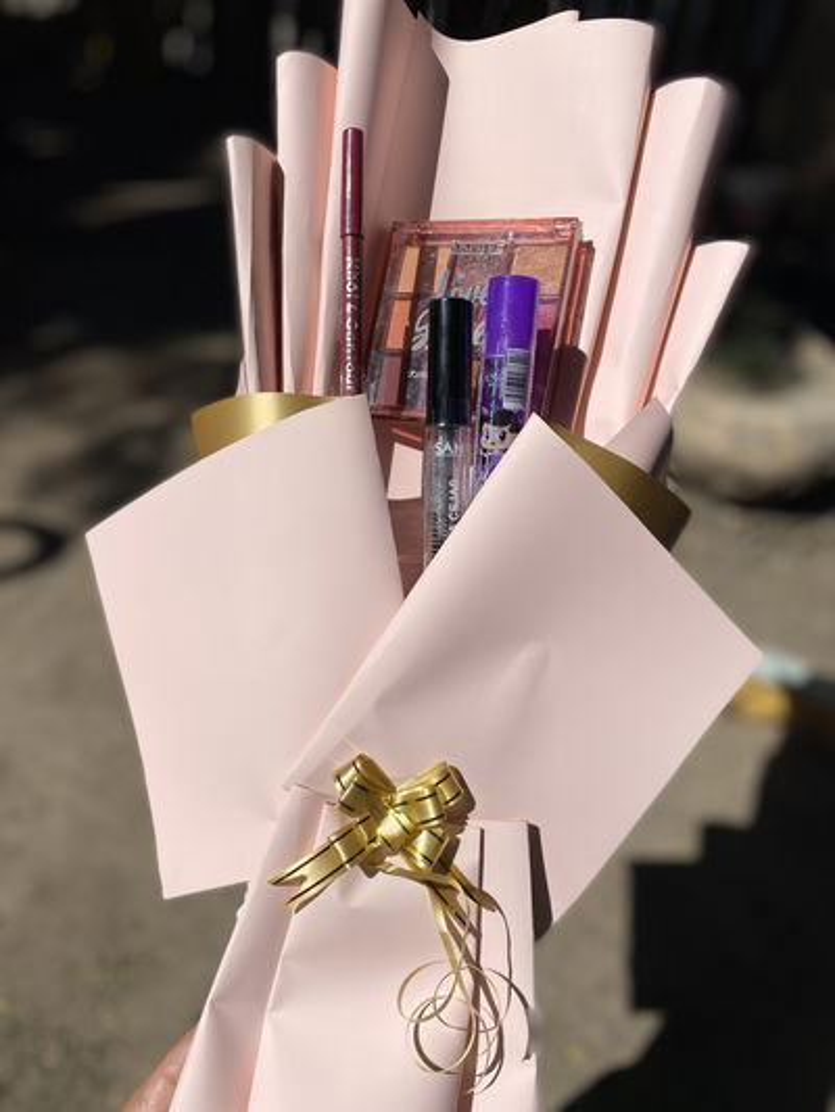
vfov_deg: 67.3
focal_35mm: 26
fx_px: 836
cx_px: 418
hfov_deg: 53.1
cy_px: 556
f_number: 1.8
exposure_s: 1/8850
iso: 32
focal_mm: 4.25
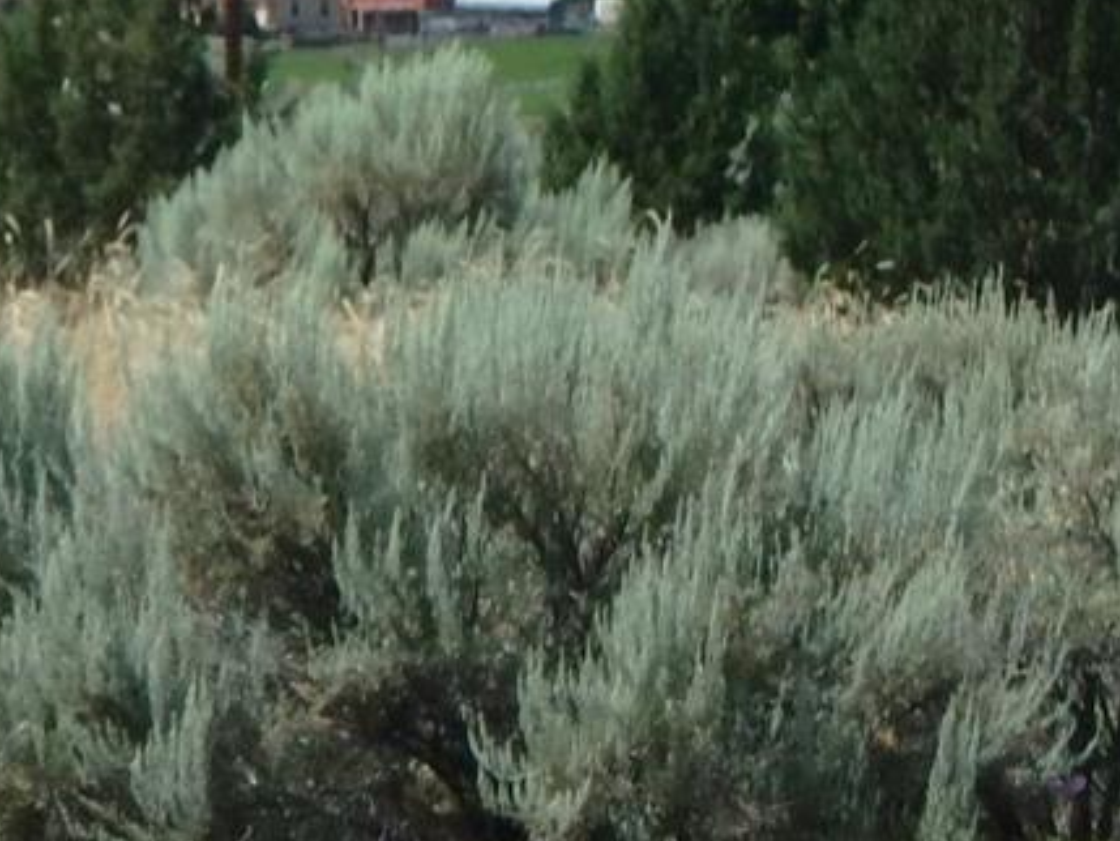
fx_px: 11878
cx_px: -337
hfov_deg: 5.4
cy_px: -68
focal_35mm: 367
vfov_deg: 4.0
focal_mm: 18.7
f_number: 5.7
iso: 125
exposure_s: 1/640
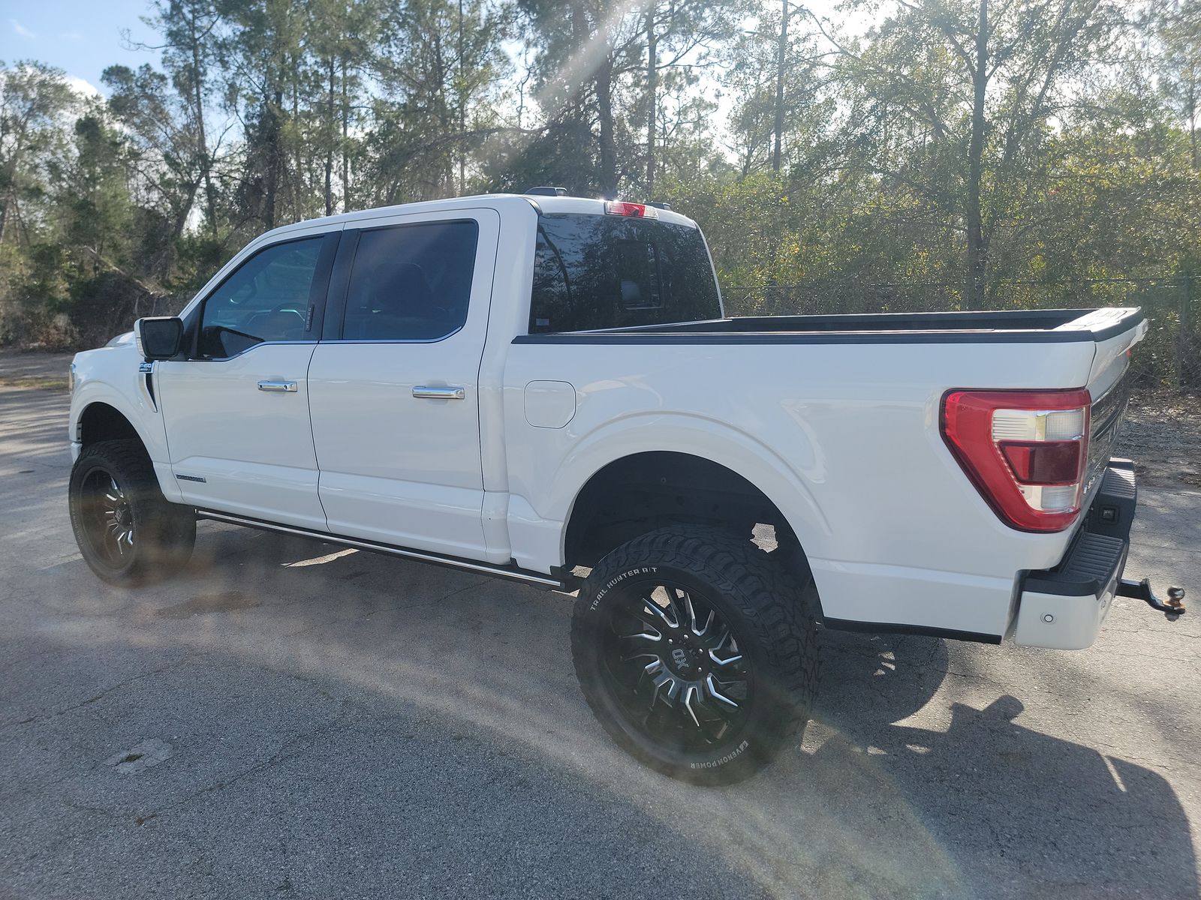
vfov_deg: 56.8
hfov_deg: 71.6
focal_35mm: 24
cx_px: 600
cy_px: 450
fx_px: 833
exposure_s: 1/634
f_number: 1.8
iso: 50
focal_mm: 6.7
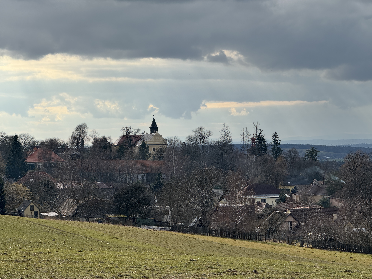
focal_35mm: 121
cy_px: 140
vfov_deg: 12.2
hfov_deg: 16.3
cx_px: 185
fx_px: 1300
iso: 50
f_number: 2.8
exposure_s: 1/1818
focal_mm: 15.66
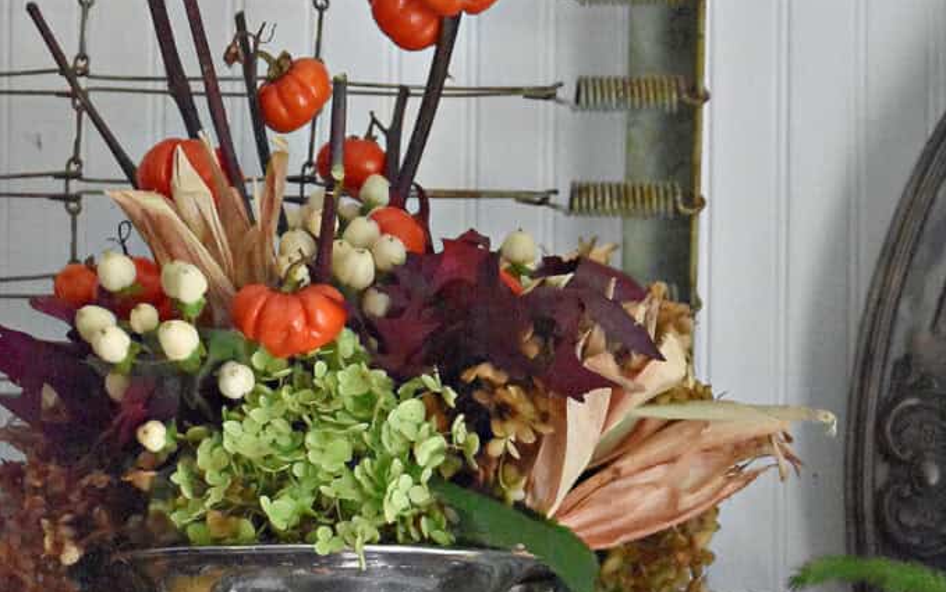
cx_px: 474
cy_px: 621
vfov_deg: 10.2
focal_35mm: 127
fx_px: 3270
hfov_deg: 16.5
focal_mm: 55
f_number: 5.6
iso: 12800
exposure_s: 1/60
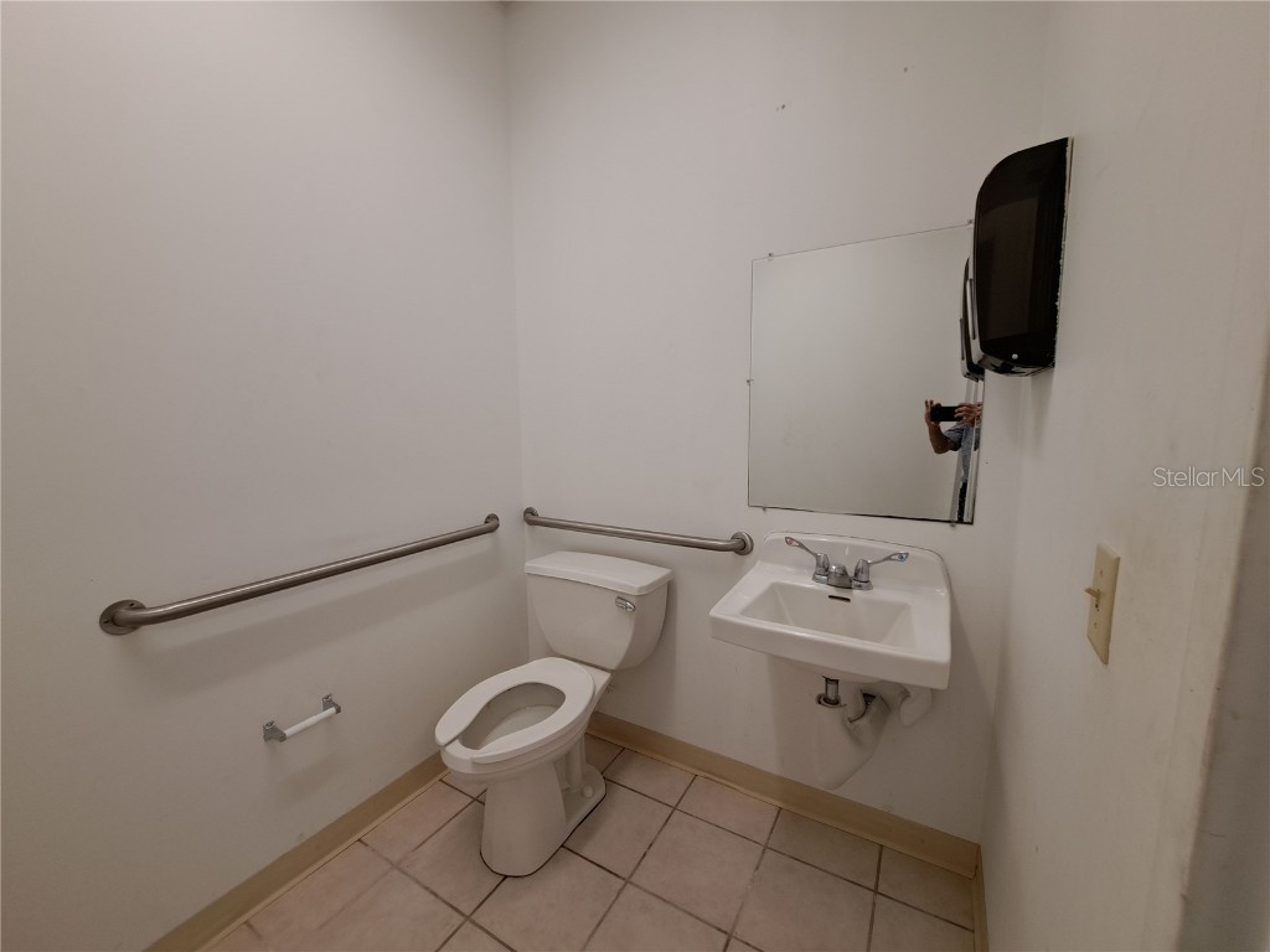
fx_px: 477
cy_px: 476
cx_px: 635
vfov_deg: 89.9
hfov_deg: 106.2
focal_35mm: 13
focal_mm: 1.74
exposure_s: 1/40
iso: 80
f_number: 2.2
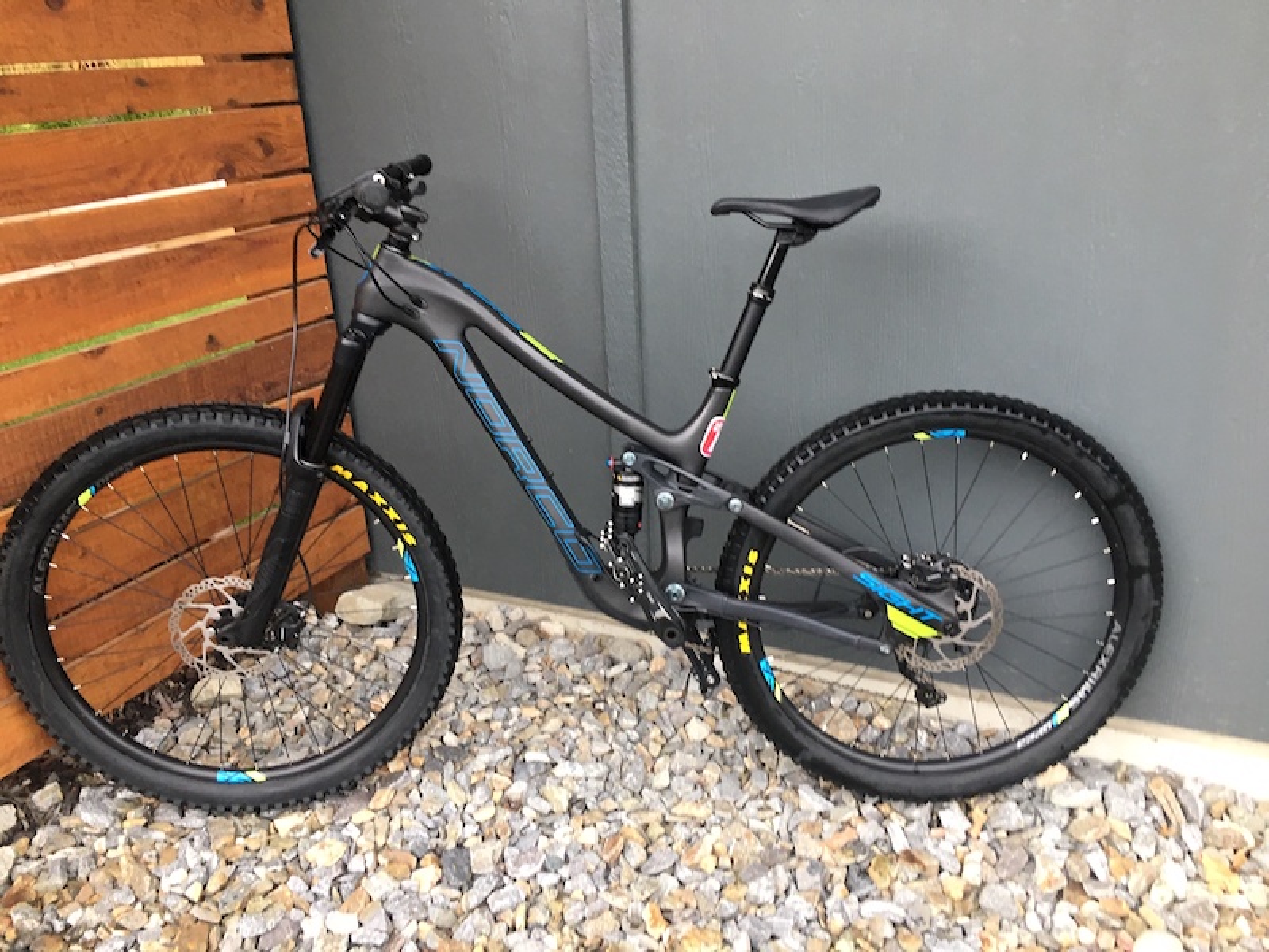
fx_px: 1063
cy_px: 476
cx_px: 634
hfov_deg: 61.7
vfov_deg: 48.2
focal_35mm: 29
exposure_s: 1/30
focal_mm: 4.15
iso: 40
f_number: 2.2
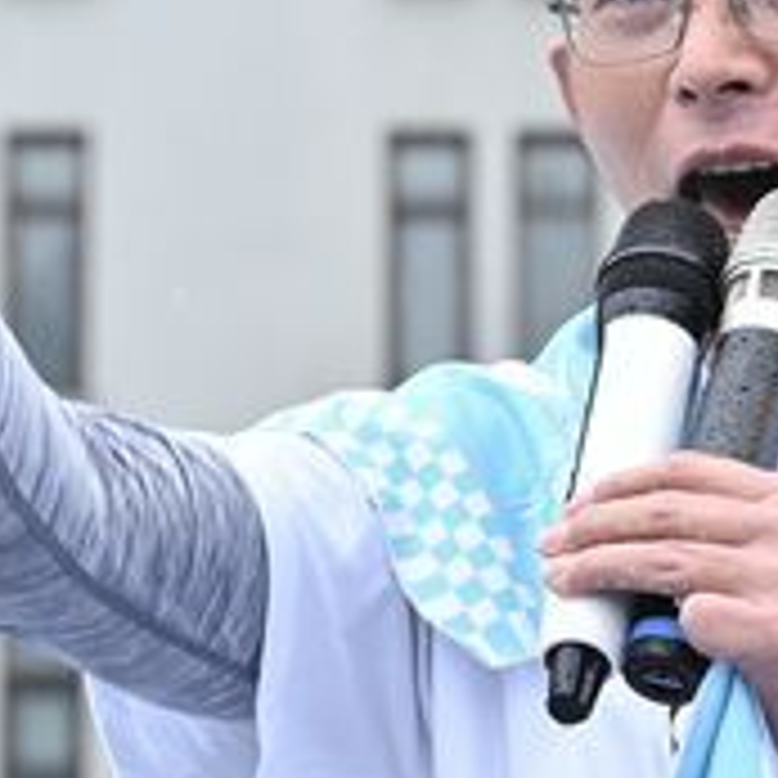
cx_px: 652
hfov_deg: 6.5
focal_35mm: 268
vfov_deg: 6.5
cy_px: 427
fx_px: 6815
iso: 640
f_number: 6.3
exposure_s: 1/320
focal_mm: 91
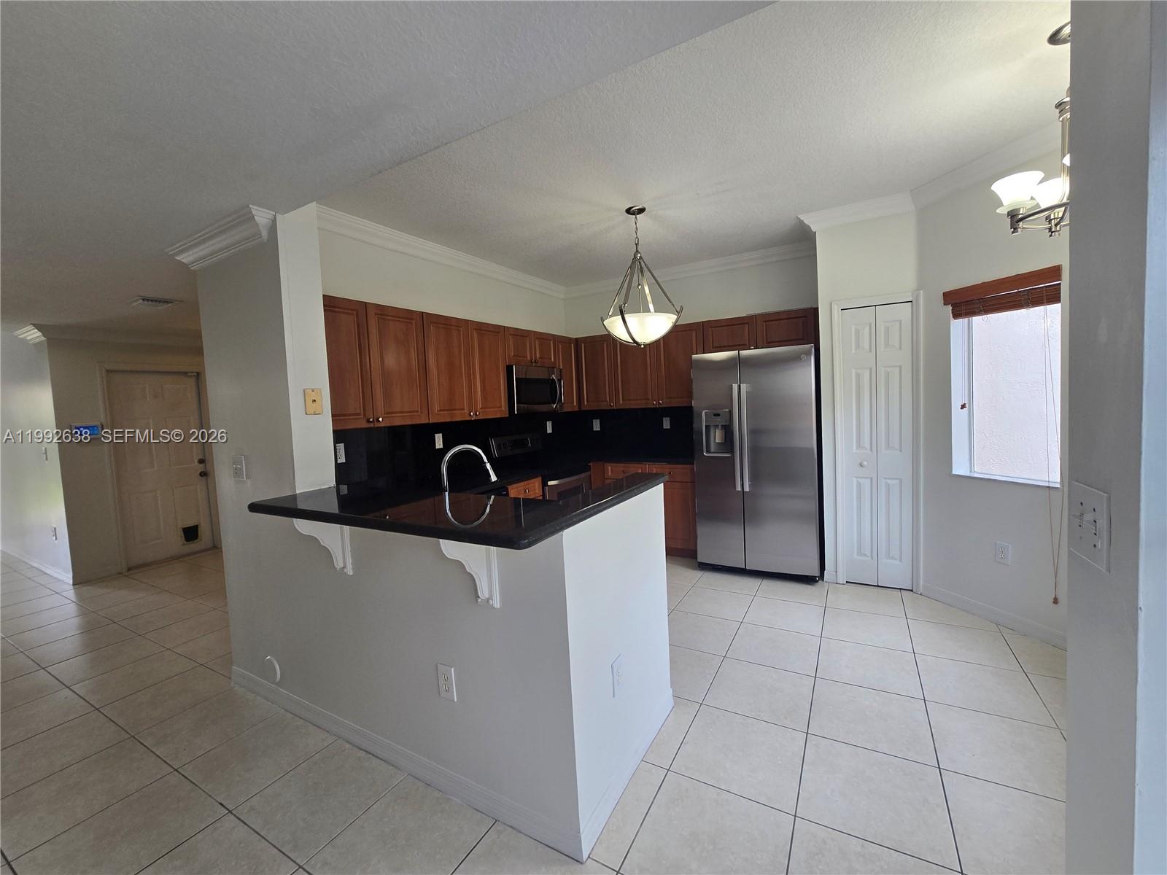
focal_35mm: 13
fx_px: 438
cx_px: 584
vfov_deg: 89.9
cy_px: 438
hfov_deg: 106.2
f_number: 2.2
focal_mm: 2.2
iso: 64
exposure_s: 1/120
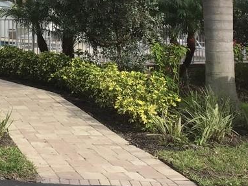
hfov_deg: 21.9
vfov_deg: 16.9
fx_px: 595
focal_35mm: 83
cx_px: -45
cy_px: -44
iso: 25
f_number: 2.4
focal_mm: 3.3
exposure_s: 1/1456
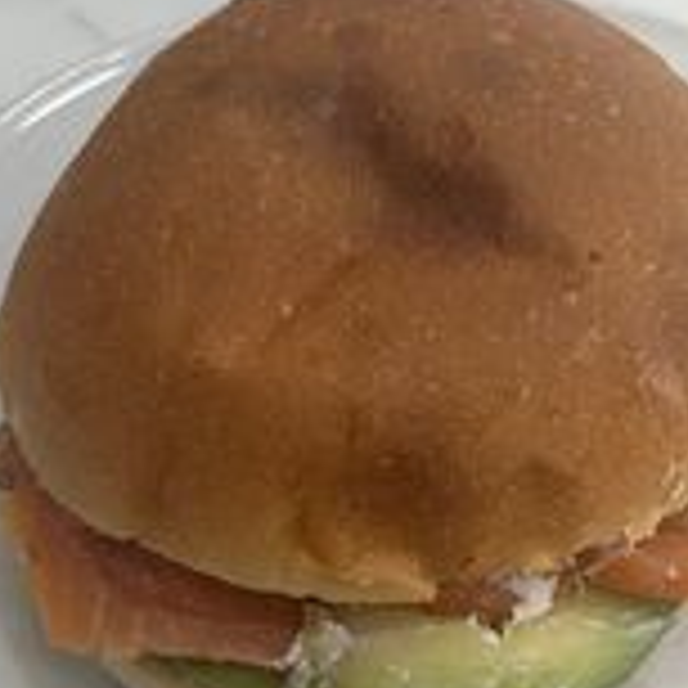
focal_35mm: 64
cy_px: 652
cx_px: 409
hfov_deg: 26.8
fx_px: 1439
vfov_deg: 25.8
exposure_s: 1/155
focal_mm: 5.7
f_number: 1.5
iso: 40
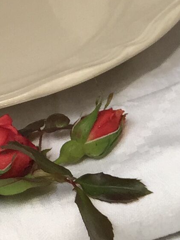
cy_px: 331
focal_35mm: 169
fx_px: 1172
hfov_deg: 8.0
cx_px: 456
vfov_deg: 11.3
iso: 50
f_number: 2.2
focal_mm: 4.15
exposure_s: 1/100
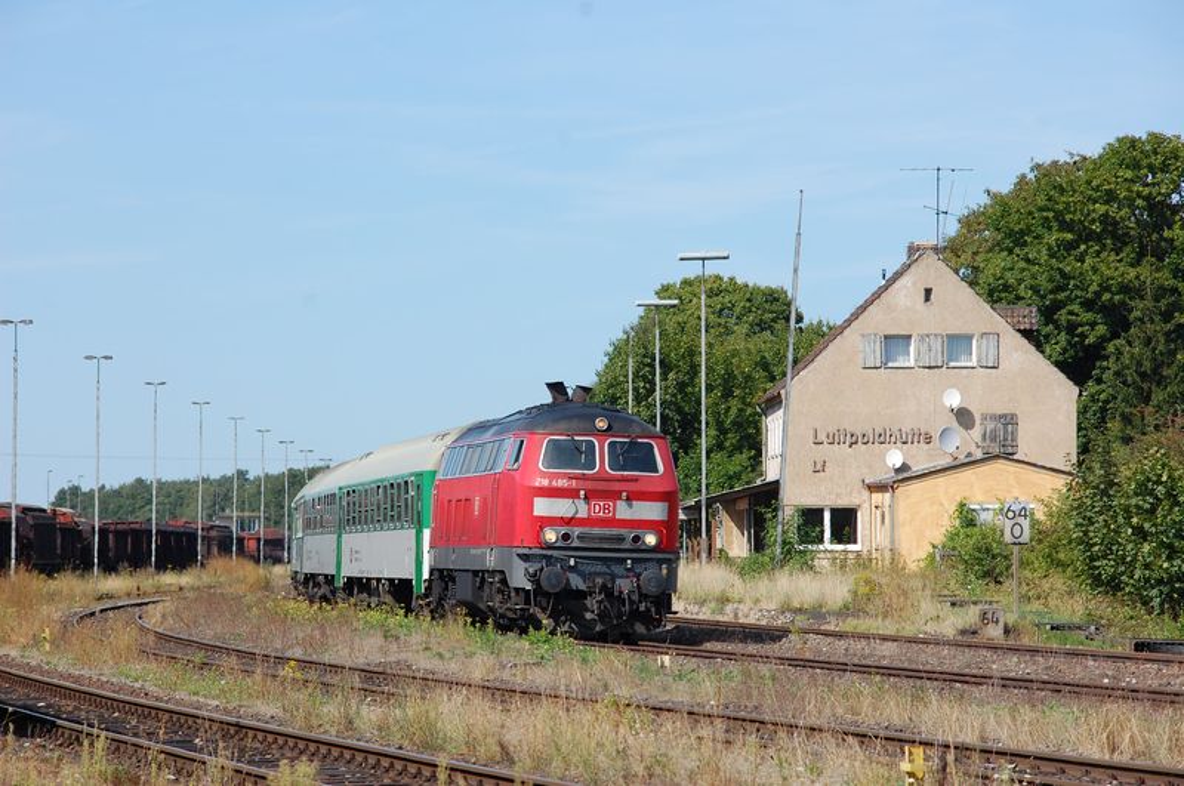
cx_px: 592
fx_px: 5517
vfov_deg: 8.1
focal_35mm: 168
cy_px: 393
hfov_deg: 12.2
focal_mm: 112
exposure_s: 1/400
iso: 200
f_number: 9
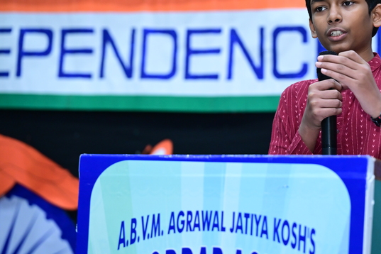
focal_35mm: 164
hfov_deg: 12.5
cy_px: 95
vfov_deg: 8.4
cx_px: 264
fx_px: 1736
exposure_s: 1/100
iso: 2500
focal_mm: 110
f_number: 4
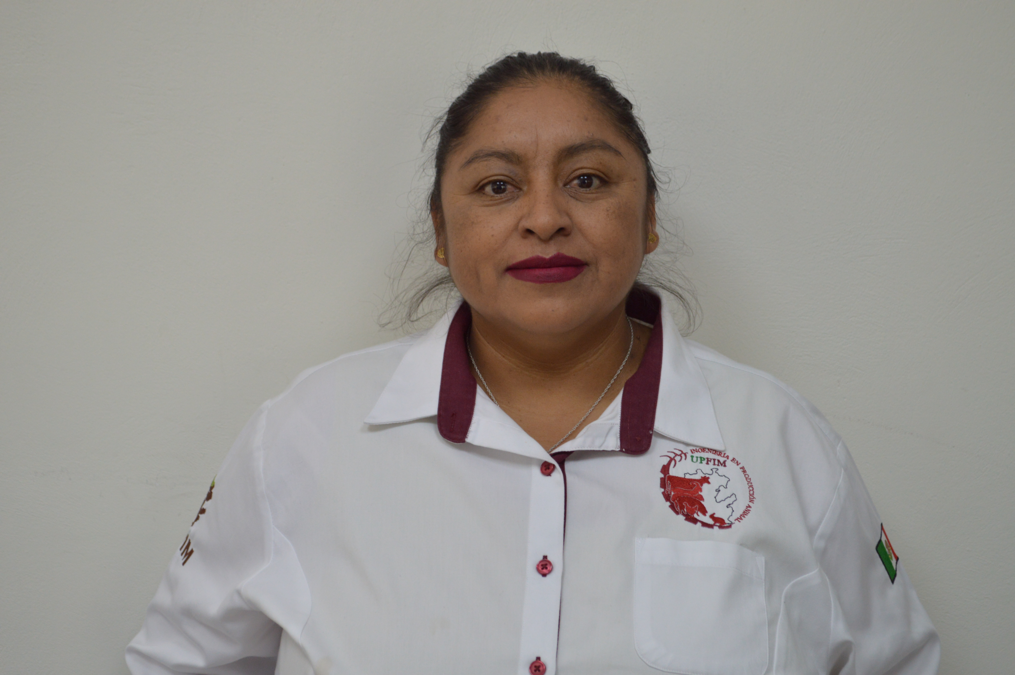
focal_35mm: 66
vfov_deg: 20.6
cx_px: 508
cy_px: 338
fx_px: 1859
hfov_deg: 30.5
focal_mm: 44
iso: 400
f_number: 5.3
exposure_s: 1/60
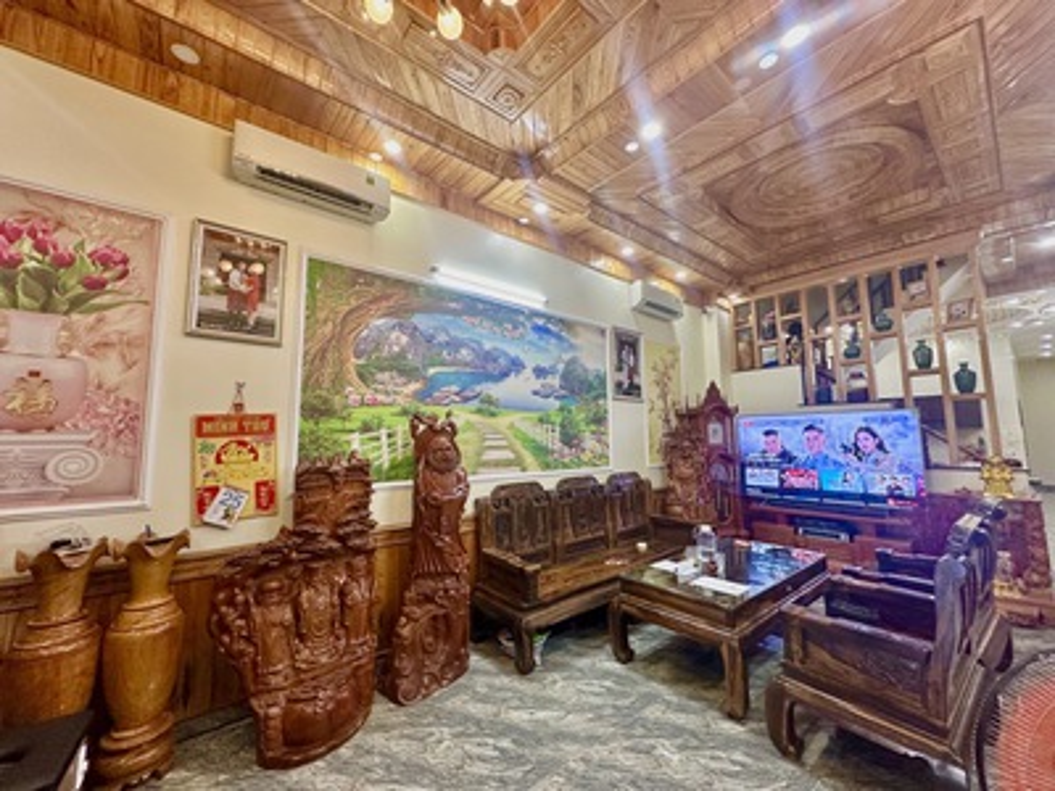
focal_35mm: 14
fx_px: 427
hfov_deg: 102.1
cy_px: 396
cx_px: 528
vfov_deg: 85.7
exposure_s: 1/50
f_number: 2.2
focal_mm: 2.22
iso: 250
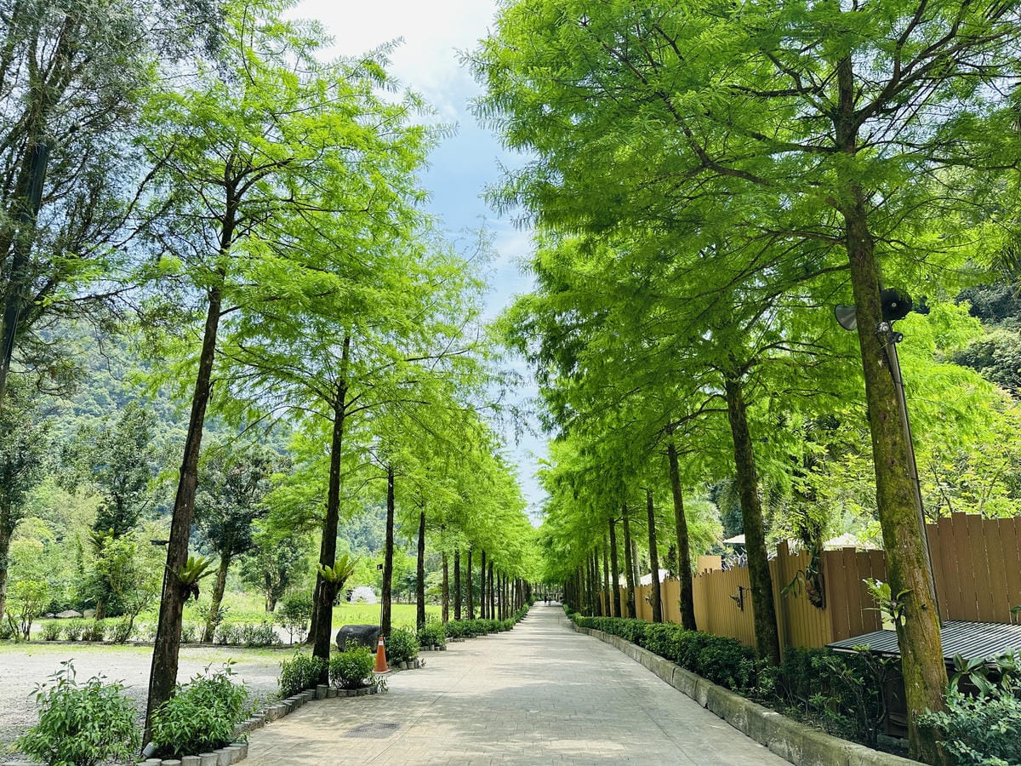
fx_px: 708
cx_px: 510
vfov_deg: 56.8
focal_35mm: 24
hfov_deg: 71.6
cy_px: 383
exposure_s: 1/1321
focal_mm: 6.86
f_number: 1.78
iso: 80
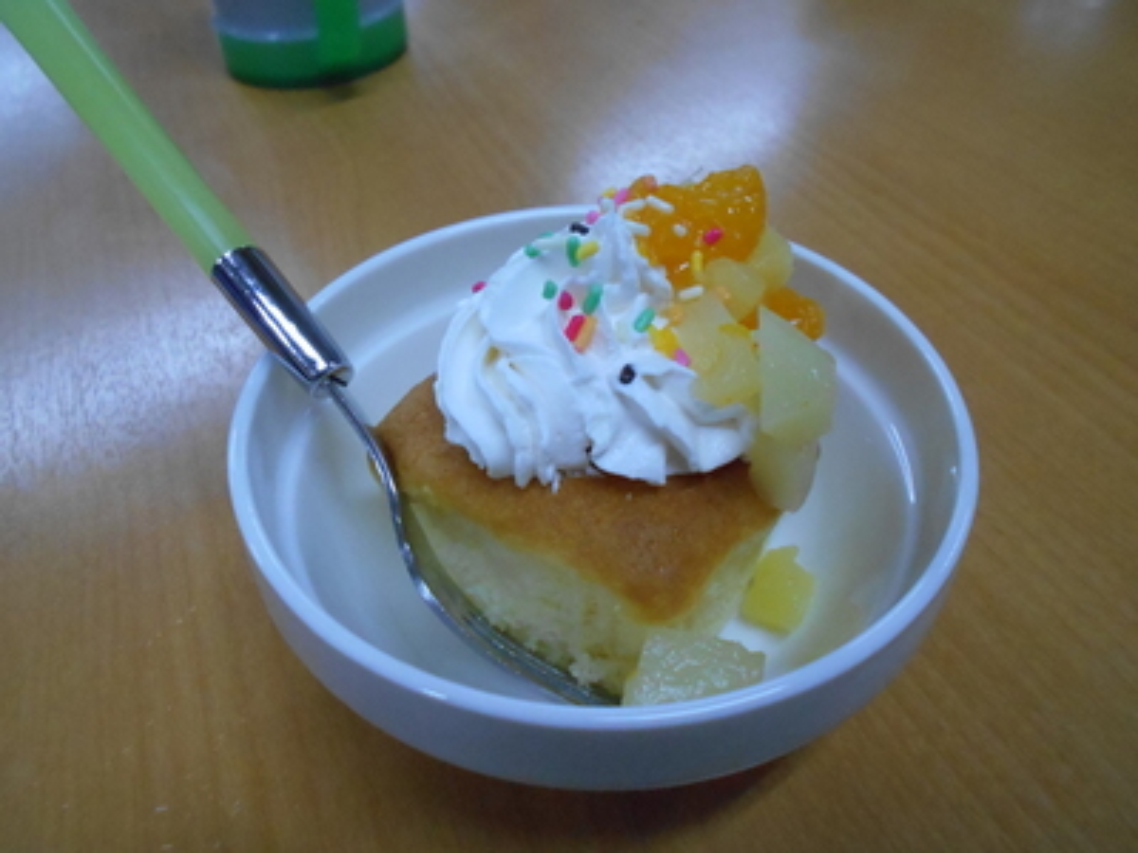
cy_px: 426
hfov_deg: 67.3
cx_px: 569
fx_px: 855
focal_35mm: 26
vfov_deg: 53.1
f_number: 3.2
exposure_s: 1/200
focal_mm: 4.6
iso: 800
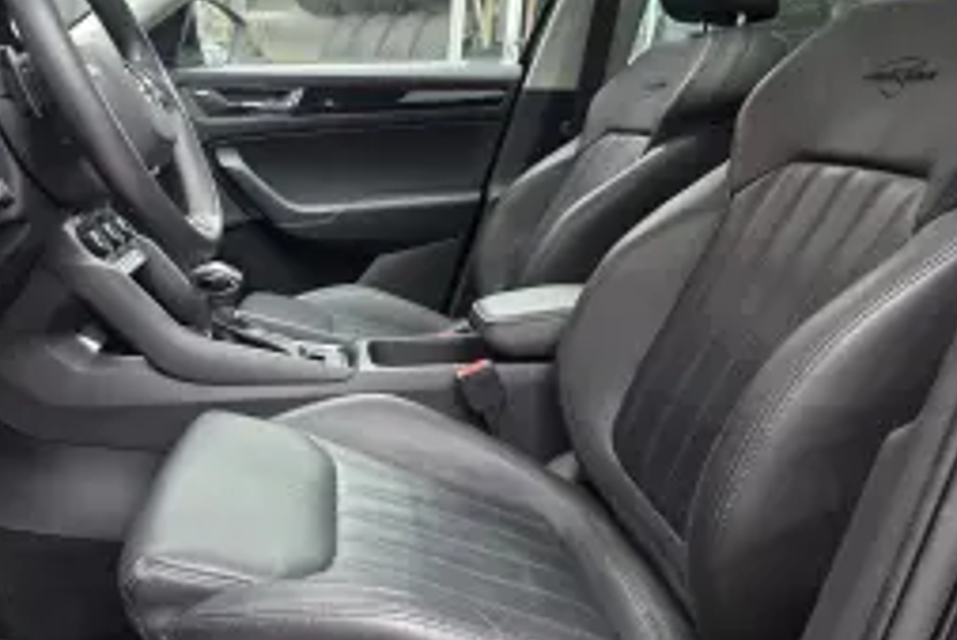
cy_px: 280
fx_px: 904
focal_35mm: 34
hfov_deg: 54.2
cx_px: 287
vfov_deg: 38.9
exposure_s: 1/100
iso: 250
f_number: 1.7
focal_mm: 6.3
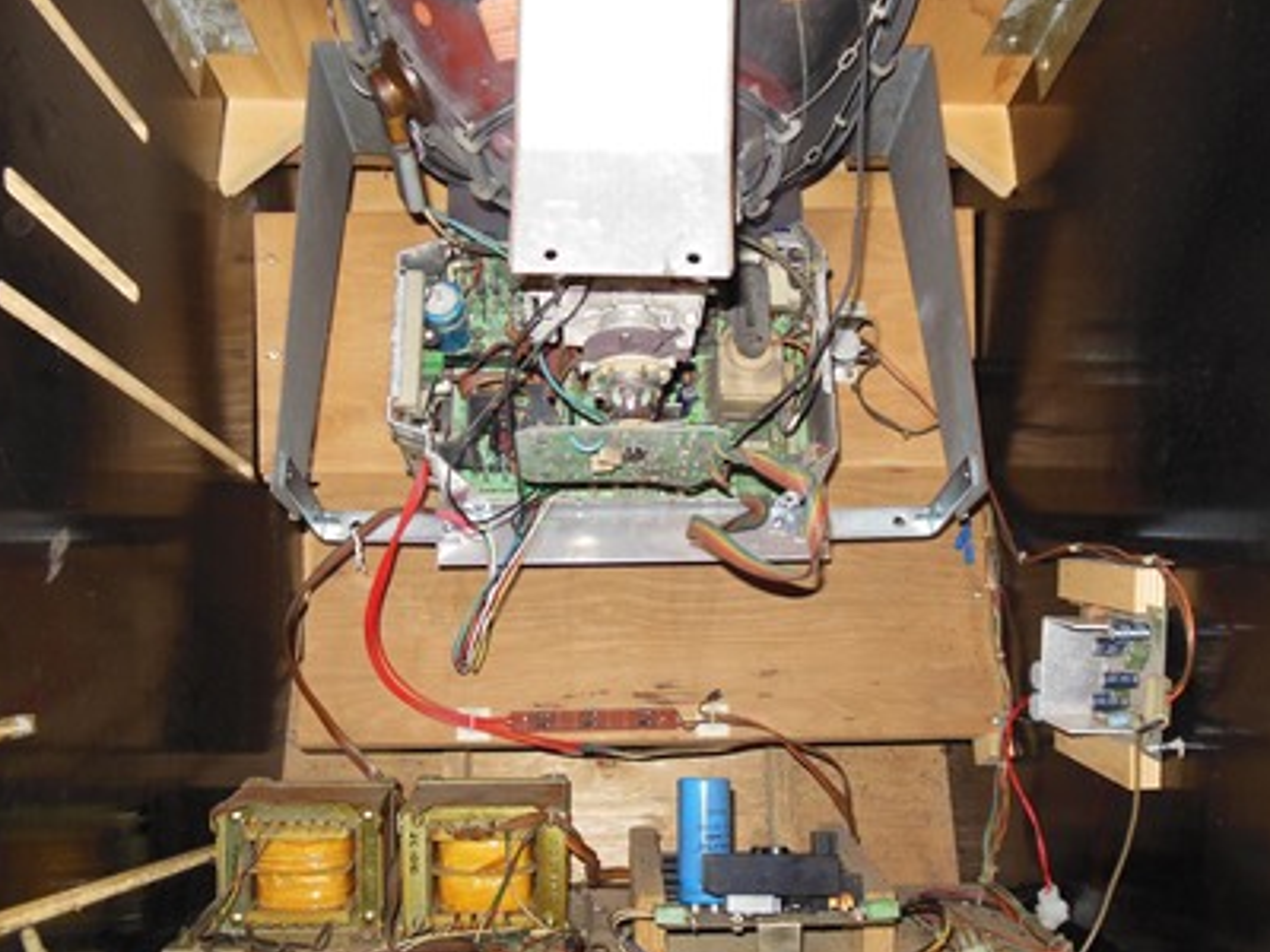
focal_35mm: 28
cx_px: 625
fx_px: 1027
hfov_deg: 63.4
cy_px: 498
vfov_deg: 49.7
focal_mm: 4.5
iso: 200
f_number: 3.2
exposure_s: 1/25
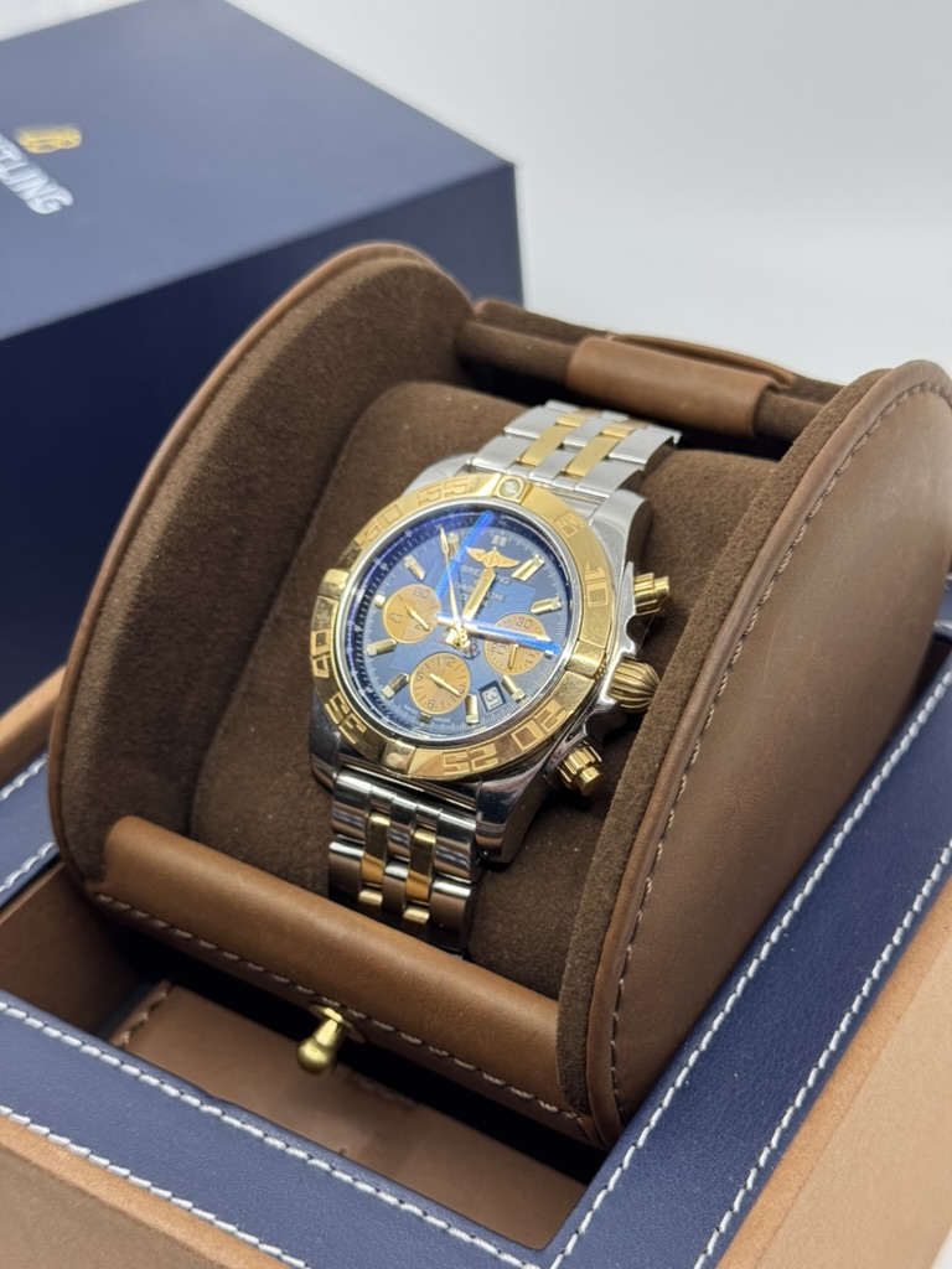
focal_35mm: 48
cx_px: 476
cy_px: 634
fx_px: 1760
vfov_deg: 39.7
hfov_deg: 30.3
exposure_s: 1/294
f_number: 1.78
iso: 64
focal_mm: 6.76
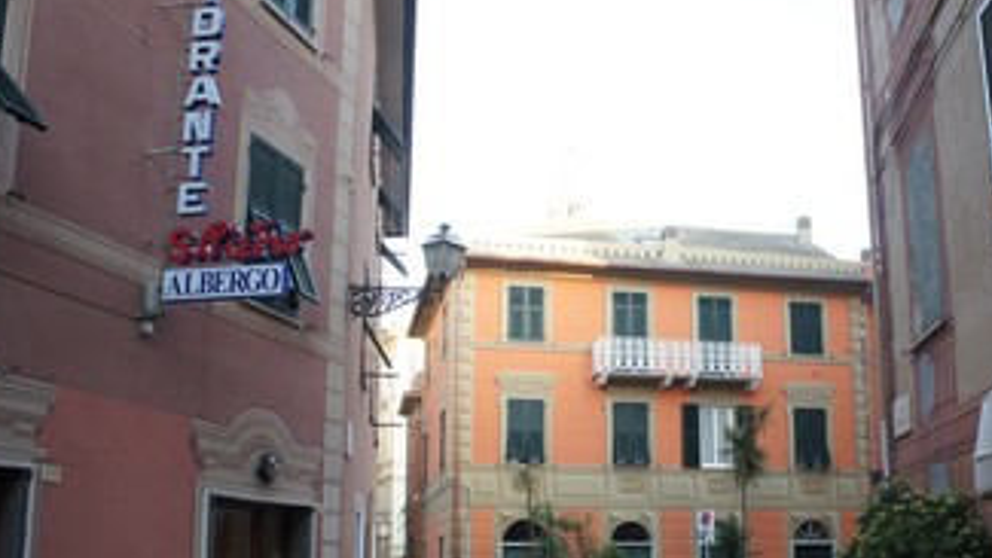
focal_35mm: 40
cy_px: 393
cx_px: 610
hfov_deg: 50.0
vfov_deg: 29.4
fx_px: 1052
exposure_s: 1/250
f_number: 5
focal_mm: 18
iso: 800
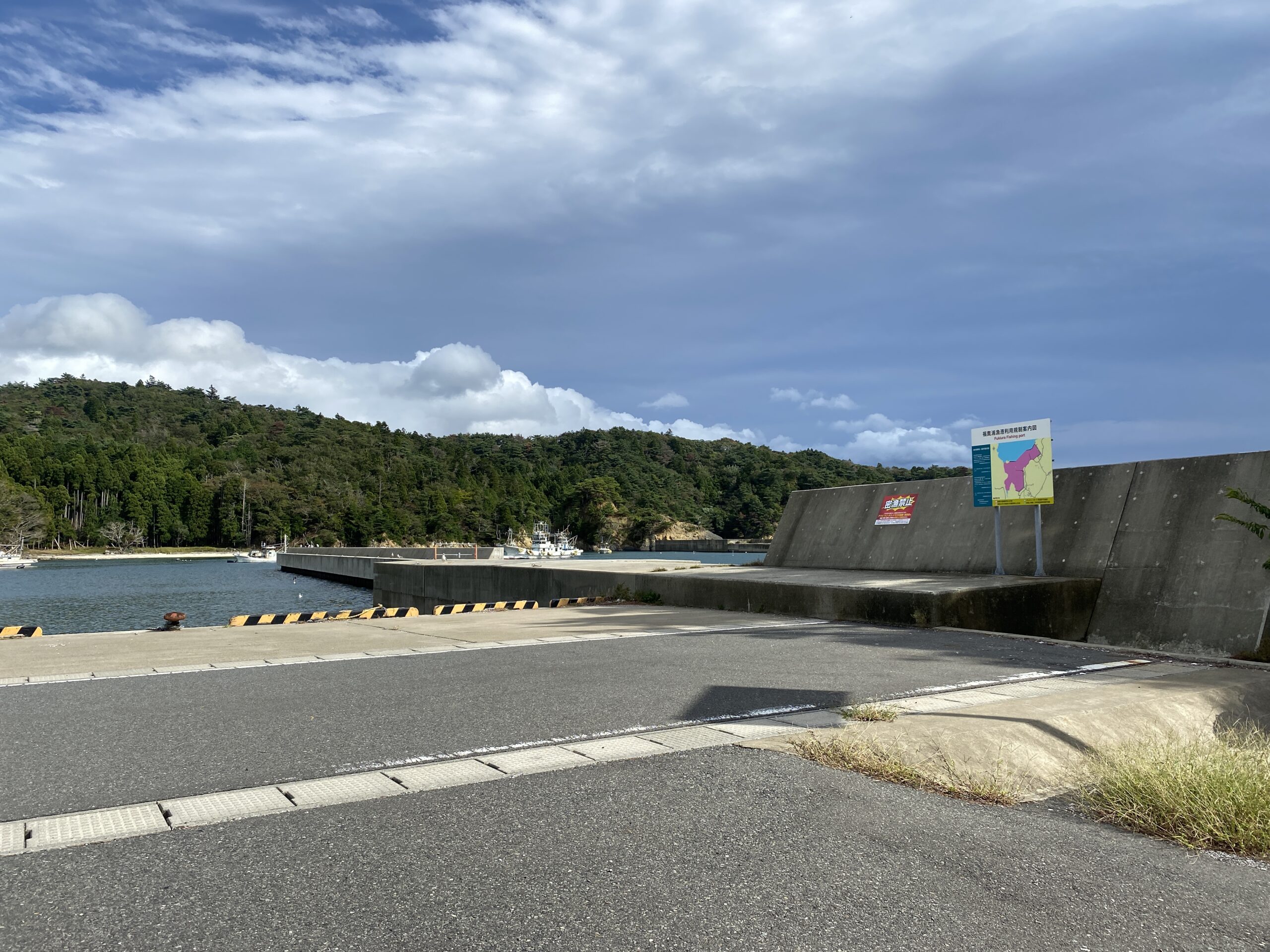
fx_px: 954
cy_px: 476
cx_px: 635
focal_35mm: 26
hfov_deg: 67.3
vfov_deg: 53.1
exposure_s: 1/3984
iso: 32
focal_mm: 4.25
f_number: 1.8
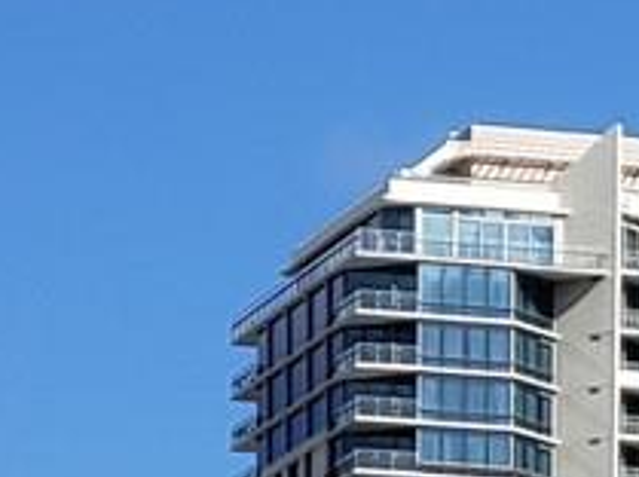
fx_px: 7353
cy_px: 771
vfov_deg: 3.7
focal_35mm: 399
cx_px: 1351
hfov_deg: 4.9
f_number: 2.4
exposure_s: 1/1027
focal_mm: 6
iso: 32
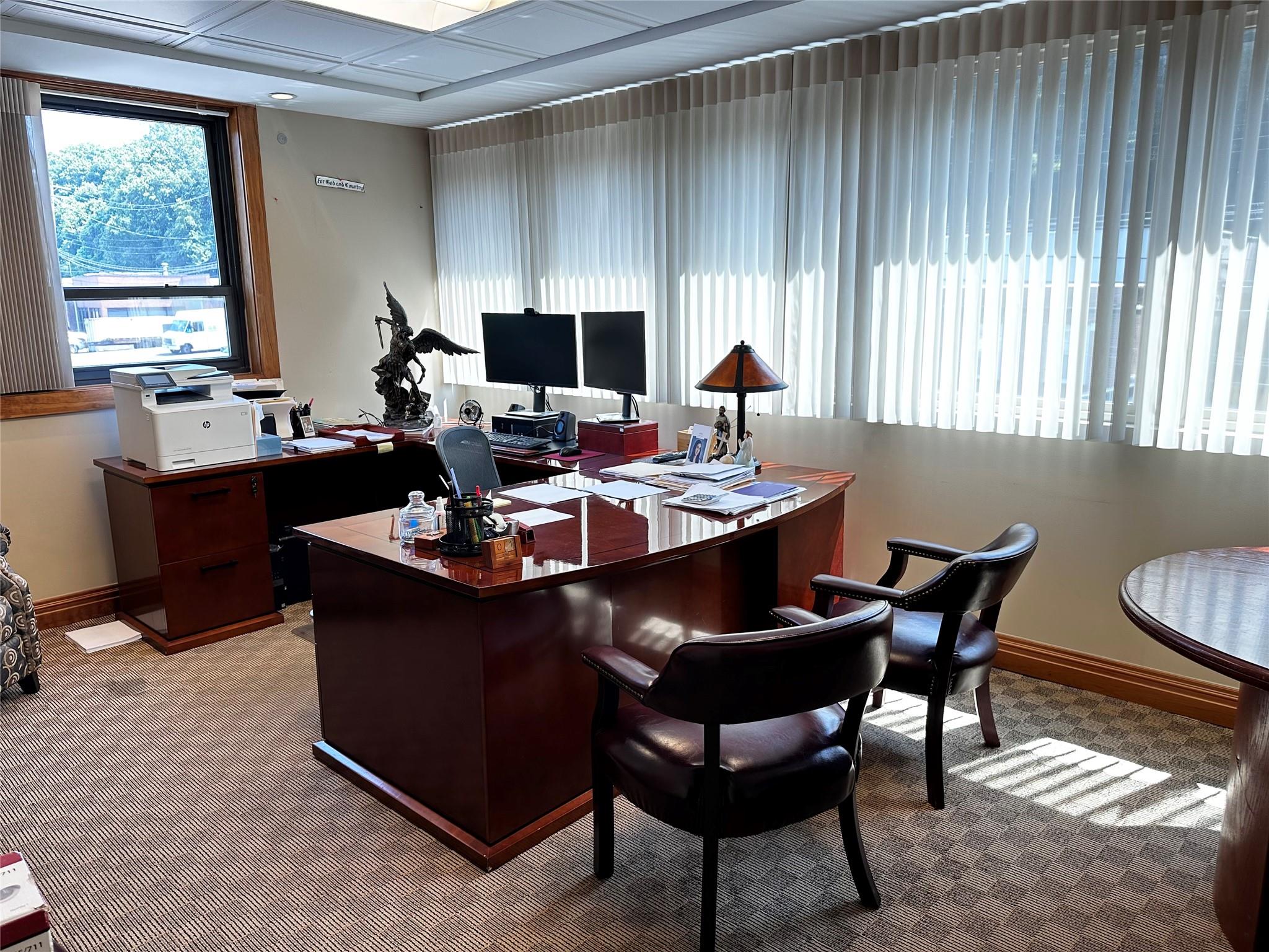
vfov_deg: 56.8
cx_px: 634
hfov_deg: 71.6
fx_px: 880
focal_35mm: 24
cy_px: 476
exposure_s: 1/120
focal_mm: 6.86
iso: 125
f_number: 1.78
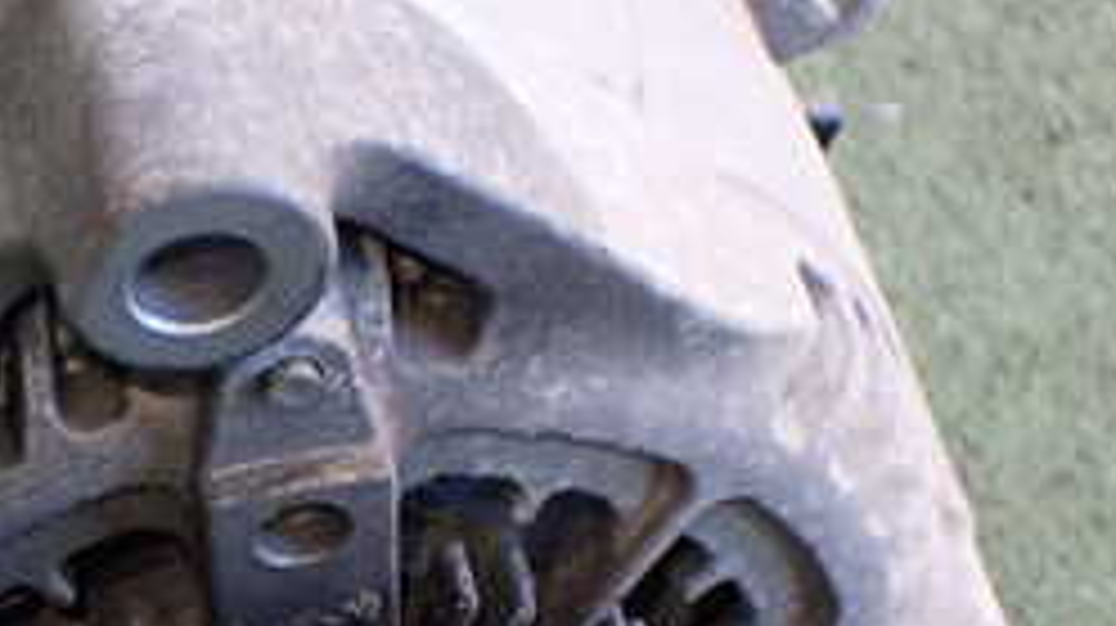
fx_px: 2809
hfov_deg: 21.8
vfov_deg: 12.6
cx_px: 50
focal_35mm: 95
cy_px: 504
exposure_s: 1/160
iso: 640
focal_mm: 6.37
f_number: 2.5
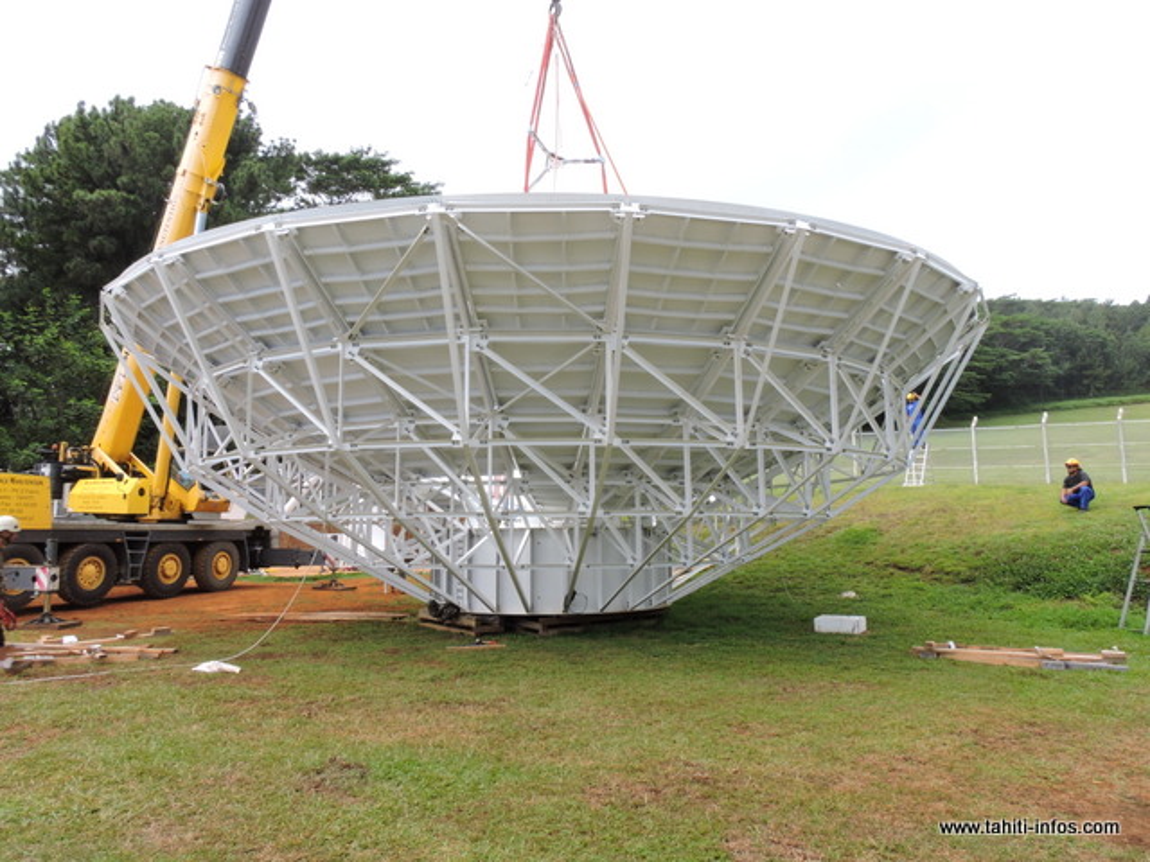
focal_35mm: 24
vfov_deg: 56.8
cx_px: 575
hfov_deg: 71.6
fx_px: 797
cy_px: 431
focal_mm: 4.3
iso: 100
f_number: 7.6
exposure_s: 1/60
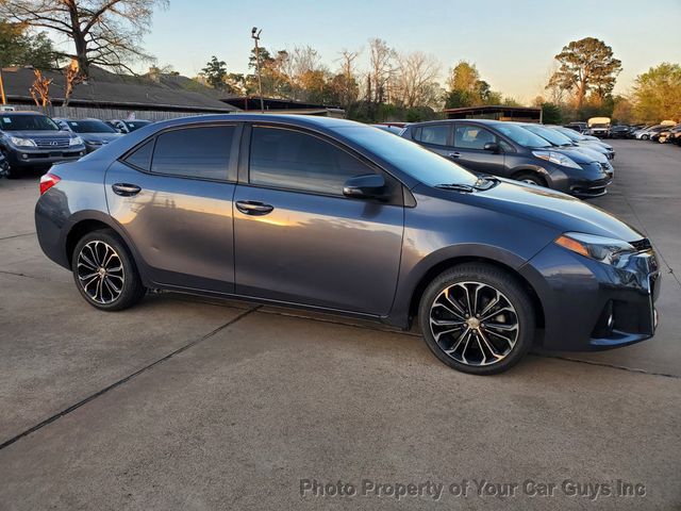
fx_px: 511
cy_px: 256
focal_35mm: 26
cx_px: 340
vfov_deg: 53.1
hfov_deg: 67.3
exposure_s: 1/141
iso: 50
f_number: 2.4
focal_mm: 4.3
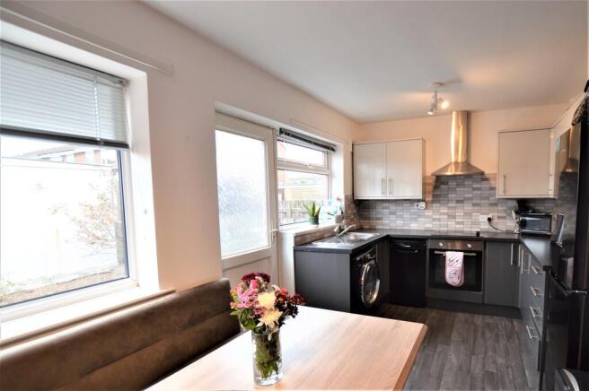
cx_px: 294
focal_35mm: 15
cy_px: 196
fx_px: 245
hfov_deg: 100.4
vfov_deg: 77.2
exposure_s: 1/60
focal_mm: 10
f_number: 4
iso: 400
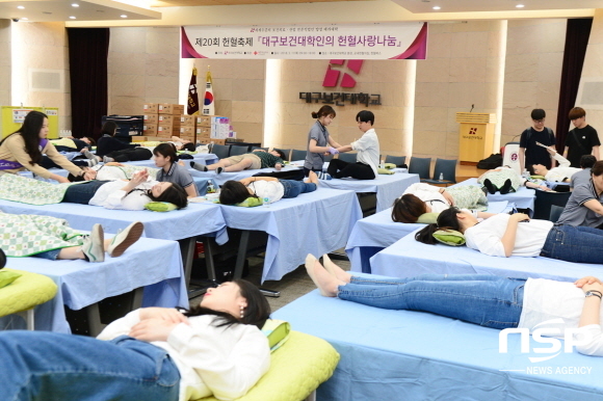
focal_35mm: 32
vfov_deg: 41.1
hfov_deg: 58.7
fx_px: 536
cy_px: 200
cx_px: 302
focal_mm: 32
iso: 1250
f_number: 4.5
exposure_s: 1/80
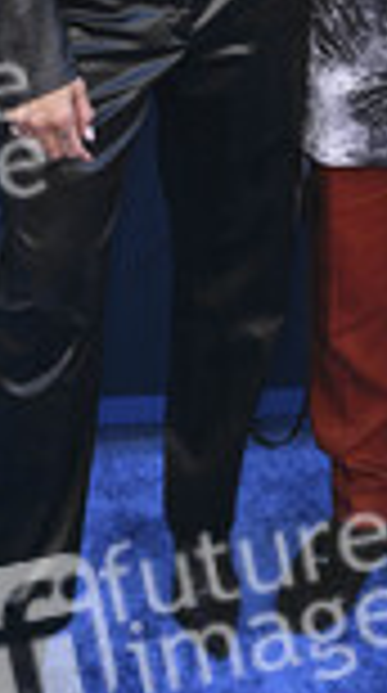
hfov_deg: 13.1
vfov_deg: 22.2
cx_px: 306
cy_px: -54
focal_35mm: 91
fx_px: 1676
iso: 400
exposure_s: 1/200
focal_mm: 33.5
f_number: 6.3
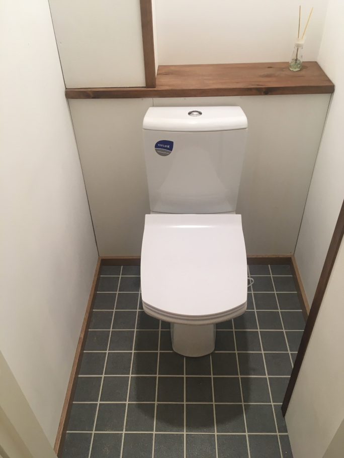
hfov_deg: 48.2
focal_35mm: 29
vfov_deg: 61.7
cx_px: 172
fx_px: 384
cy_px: 229
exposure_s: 1/33
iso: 80
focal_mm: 4.15
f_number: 2.2
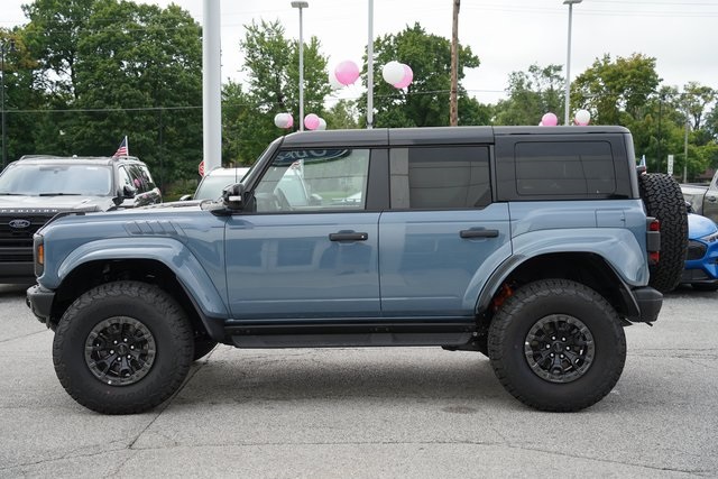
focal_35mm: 50
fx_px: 997
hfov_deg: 39.6
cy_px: 240
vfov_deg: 27.0
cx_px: 359
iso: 100
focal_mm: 50
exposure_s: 1/200
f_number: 5
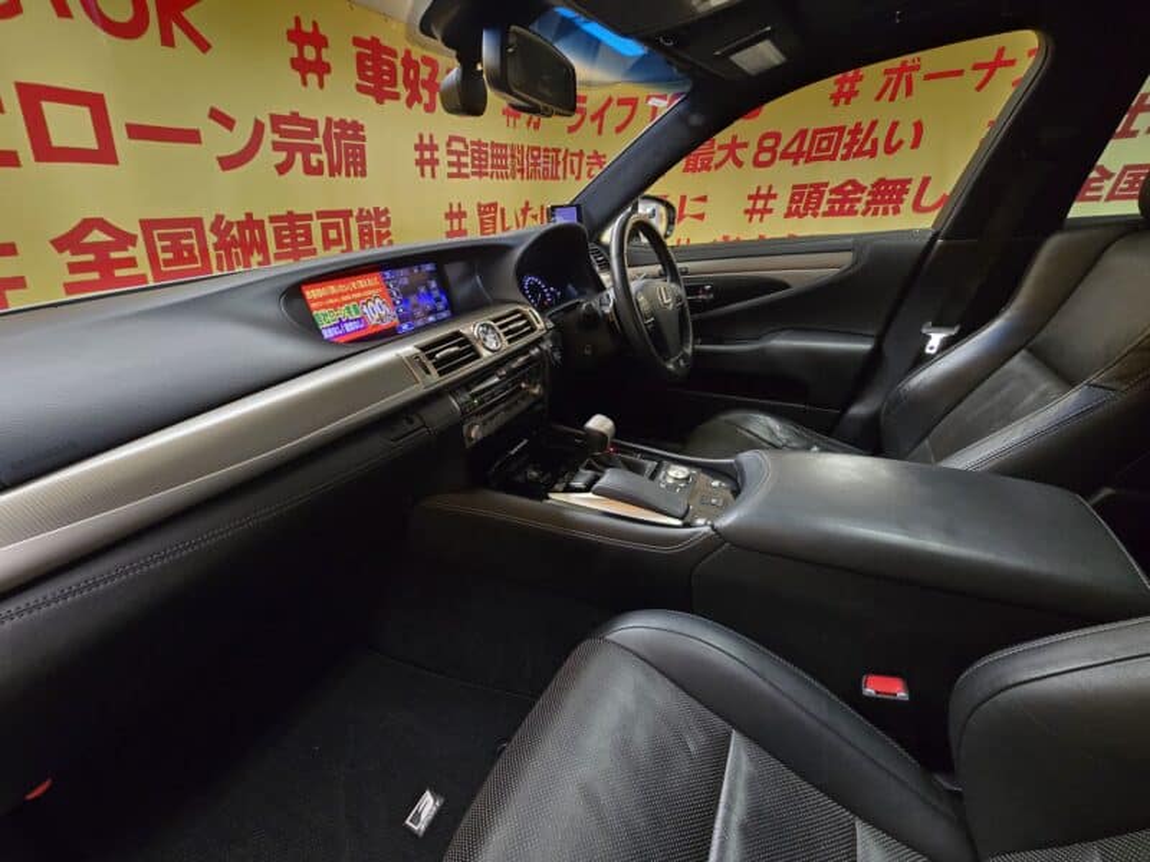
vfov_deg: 89.9
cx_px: 575
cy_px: 431
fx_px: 432
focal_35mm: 13
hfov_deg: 106.2
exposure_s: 1/50
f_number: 2.2
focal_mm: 2.2
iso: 400
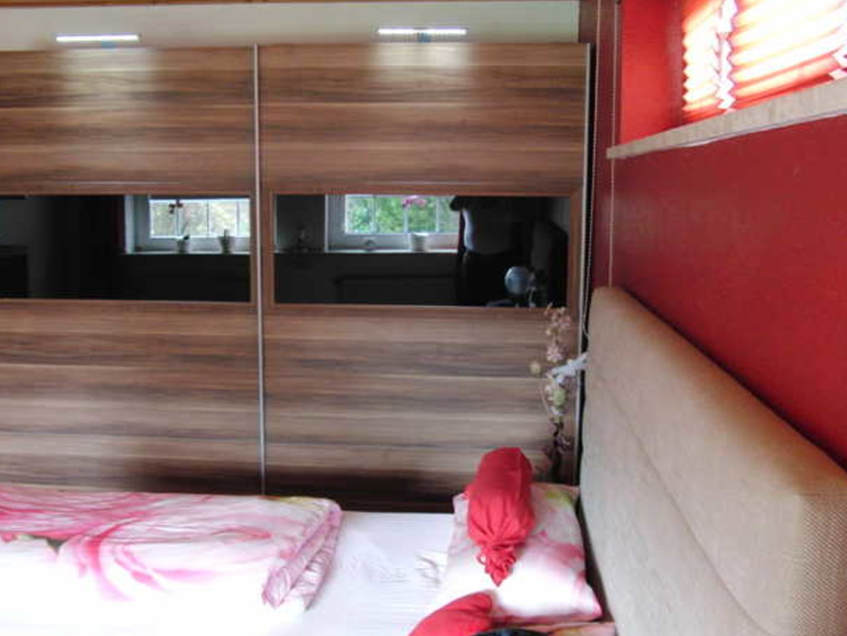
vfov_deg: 36.8
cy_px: 322
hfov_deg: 47.9
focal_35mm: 39
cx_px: 414
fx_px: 954
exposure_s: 1/4
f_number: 3.6
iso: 400
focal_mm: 6.42
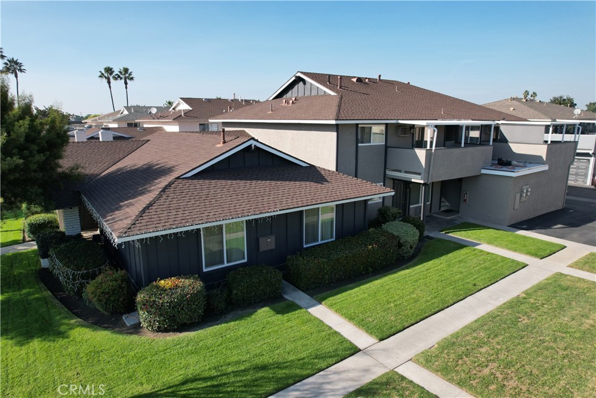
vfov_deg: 57.2
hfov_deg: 78.6
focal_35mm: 22
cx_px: 298
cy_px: 199
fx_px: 364
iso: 100
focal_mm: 8.38
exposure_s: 1/1250
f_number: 2.8
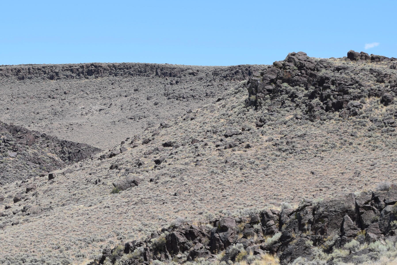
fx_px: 1520
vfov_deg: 9.9
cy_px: 159
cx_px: 116
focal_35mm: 138
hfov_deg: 14.8
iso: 200
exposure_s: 1/400
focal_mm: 55
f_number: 10
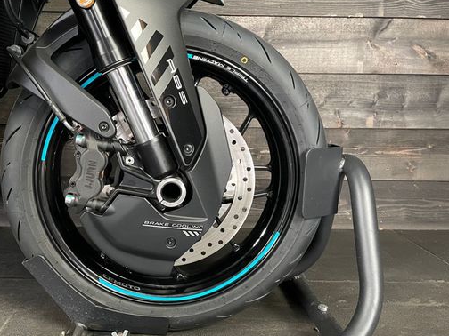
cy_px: 172
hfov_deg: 54.7
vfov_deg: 42.9
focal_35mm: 33
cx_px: 166
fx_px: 428
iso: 500
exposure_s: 1/33
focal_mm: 4.2
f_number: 1.6
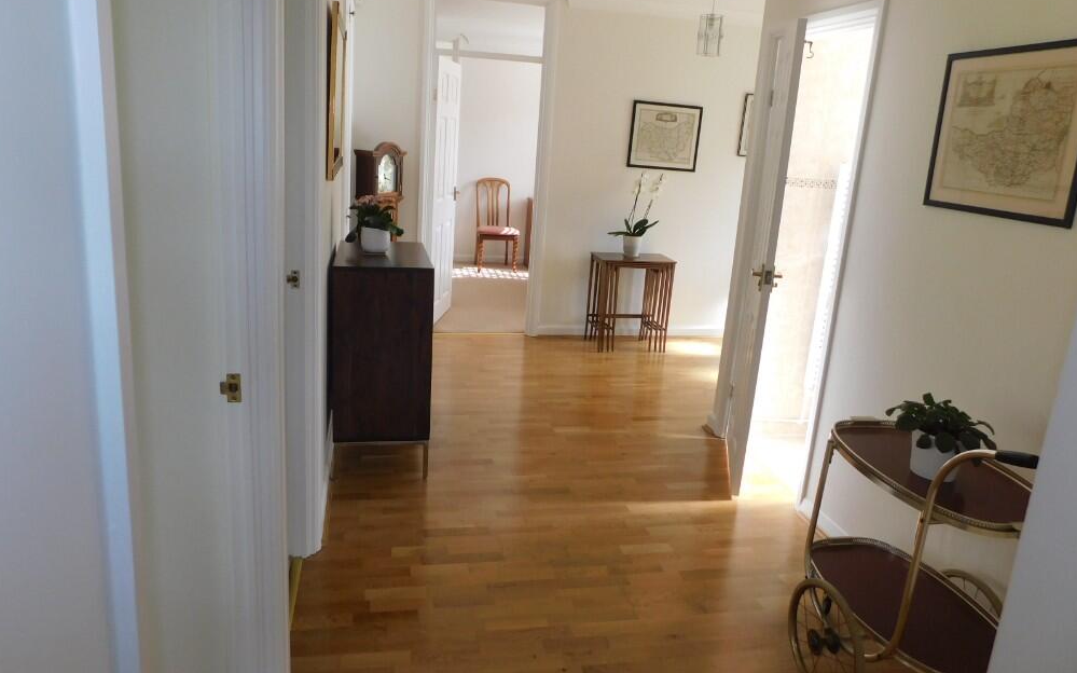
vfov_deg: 49.2
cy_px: 312
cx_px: 529
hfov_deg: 72.6
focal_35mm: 25
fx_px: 734
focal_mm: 4
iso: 125
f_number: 3
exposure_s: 1/60
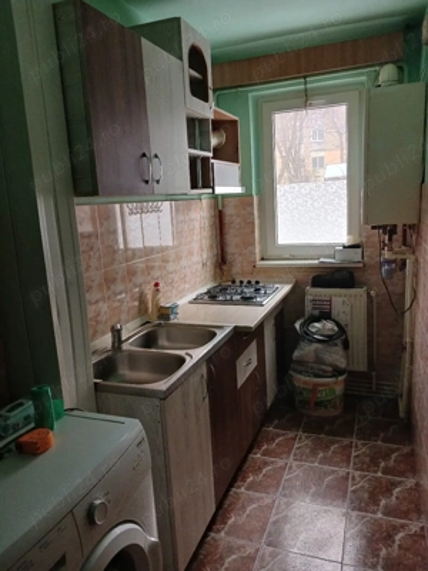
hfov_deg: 51.4
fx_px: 445
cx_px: 214
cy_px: 286
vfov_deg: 65.3
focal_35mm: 27
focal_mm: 4
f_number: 1.8
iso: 125
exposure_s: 1/50.3
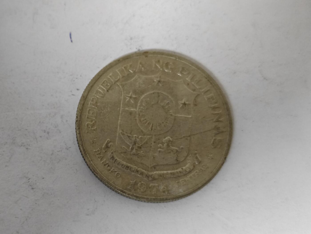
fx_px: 674
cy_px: 117
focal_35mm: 75
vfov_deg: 19.6
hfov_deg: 26.0
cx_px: 156
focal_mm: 8.7
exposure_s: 1/41.6
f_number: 1.9
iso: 640
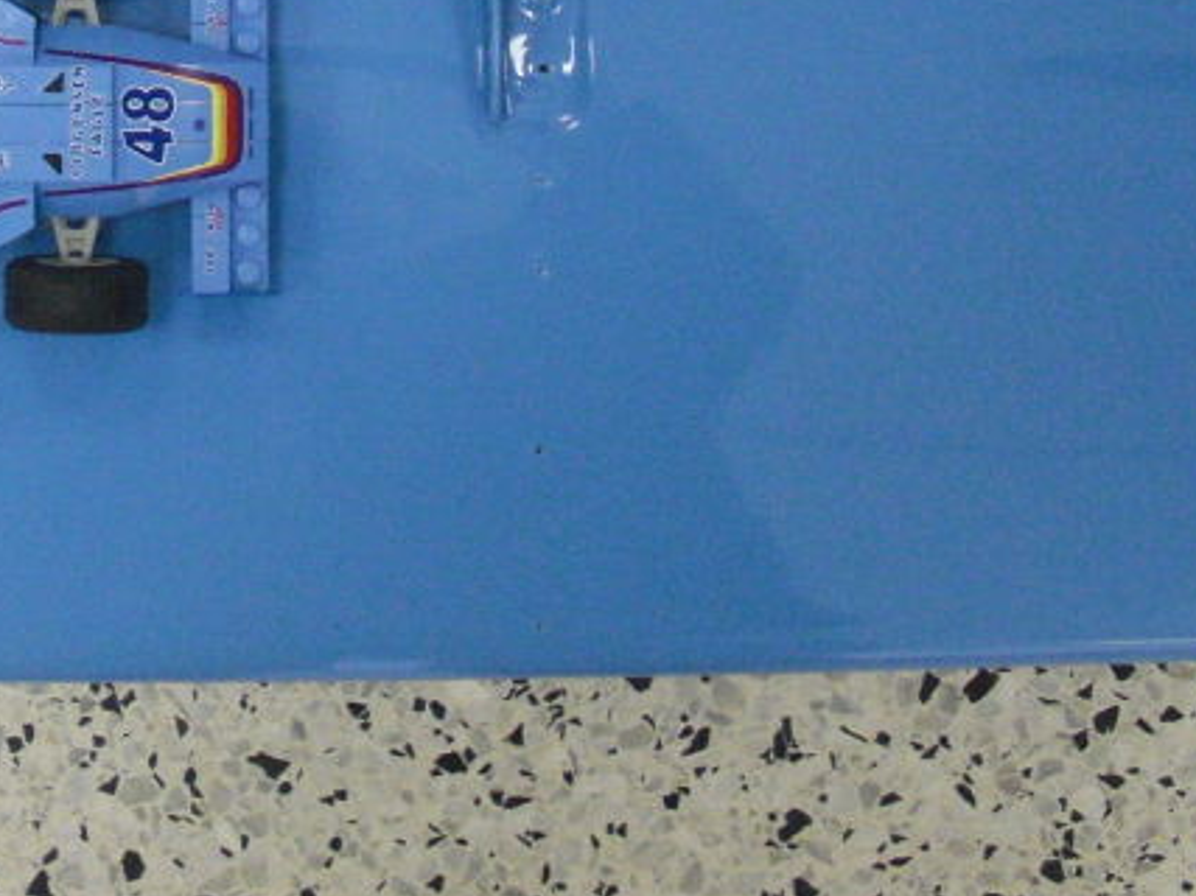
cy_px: -330
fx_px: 3730
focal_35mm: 108
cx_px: 160
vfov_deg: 13.1
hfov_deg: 18.0
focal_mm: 6.3
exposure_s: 1/60
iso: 200
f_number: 2.8
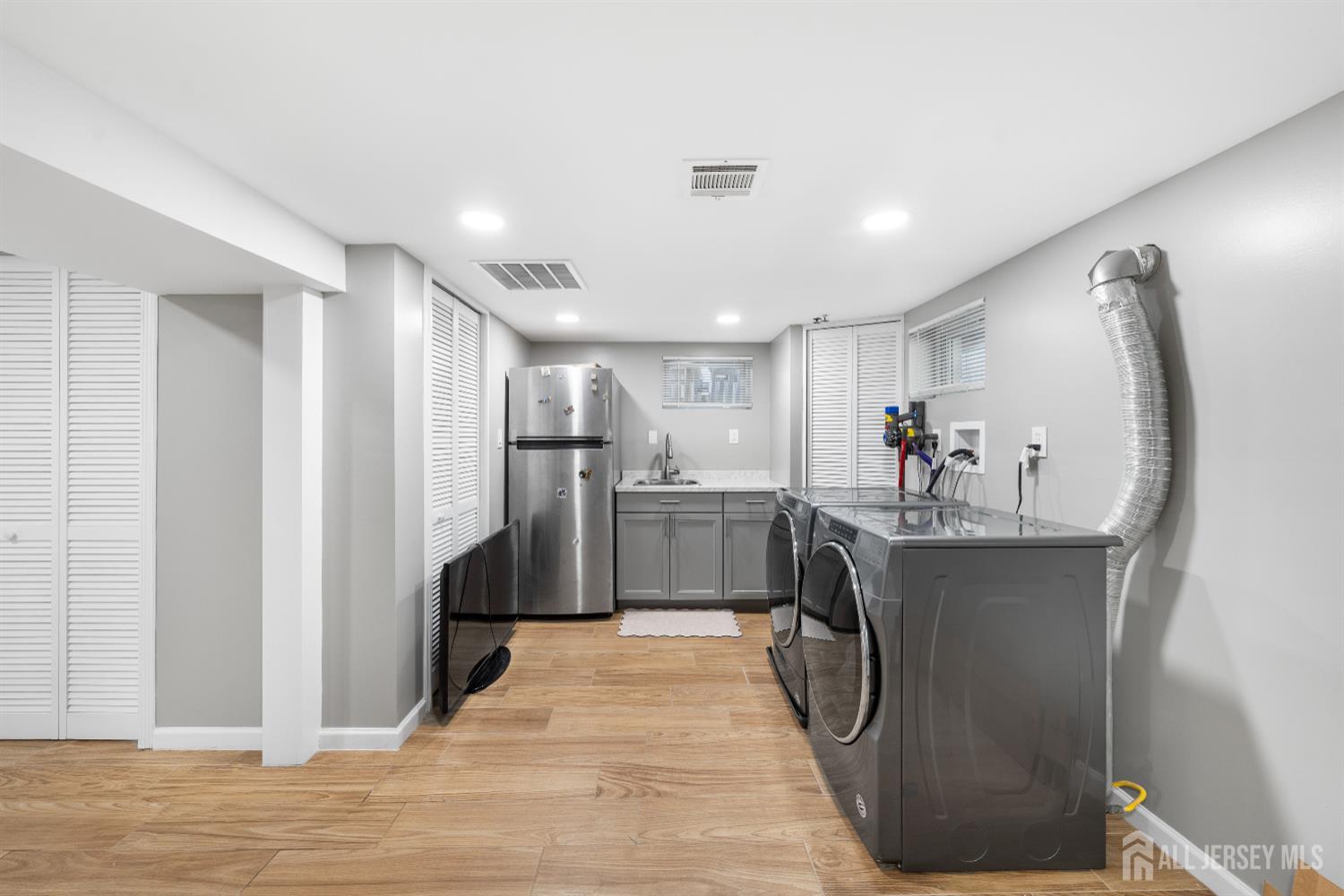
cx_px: 672
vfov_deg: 85.4
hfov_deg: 108.3
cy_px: 448
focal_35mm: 13
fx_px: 485
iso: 320
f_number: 8
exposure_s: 1/30
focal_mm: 13
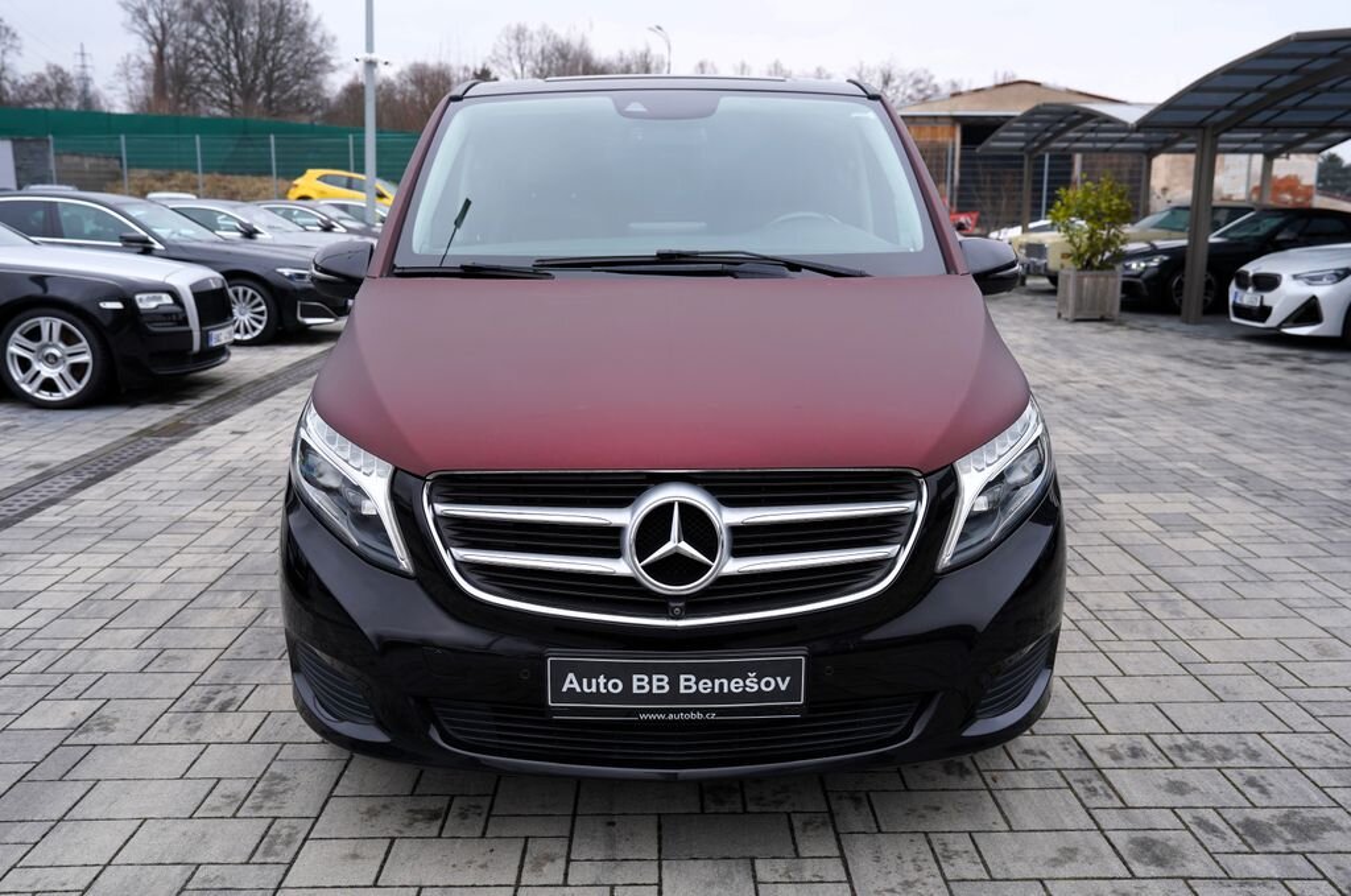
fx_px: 1161
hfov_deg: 60.4
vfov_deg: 42.2
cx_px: 676
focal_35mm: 31
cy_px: 448
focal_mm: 31
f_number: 4.5
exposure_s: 1/80
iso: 100
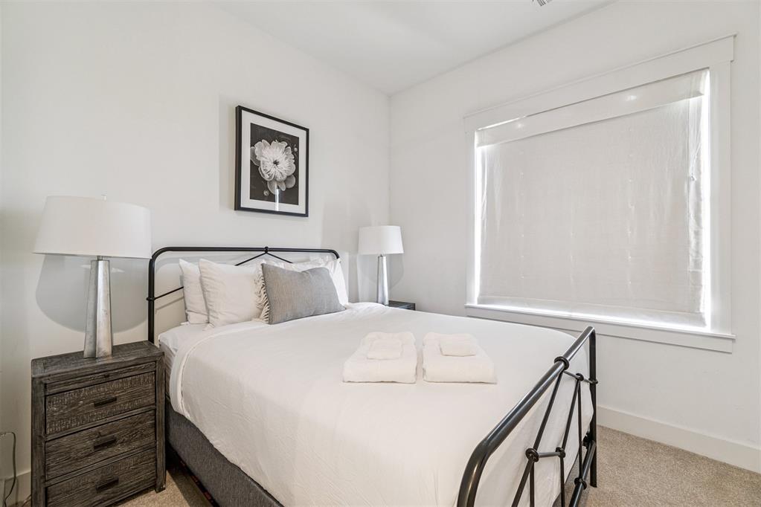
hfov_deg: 100.4
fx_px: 317
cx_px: 380
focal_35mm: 15
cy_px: 254
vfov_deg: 77.3
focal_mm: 10
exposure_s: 1/8
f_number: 6.3
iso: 200
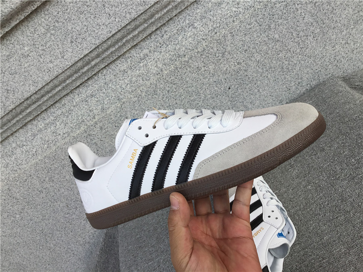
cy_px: 136
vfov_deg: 45.4
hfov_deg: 58.4
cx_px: 182
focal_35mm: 31
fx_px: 325
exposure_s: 1/637
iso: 25
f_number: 2.4
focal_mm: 3.3
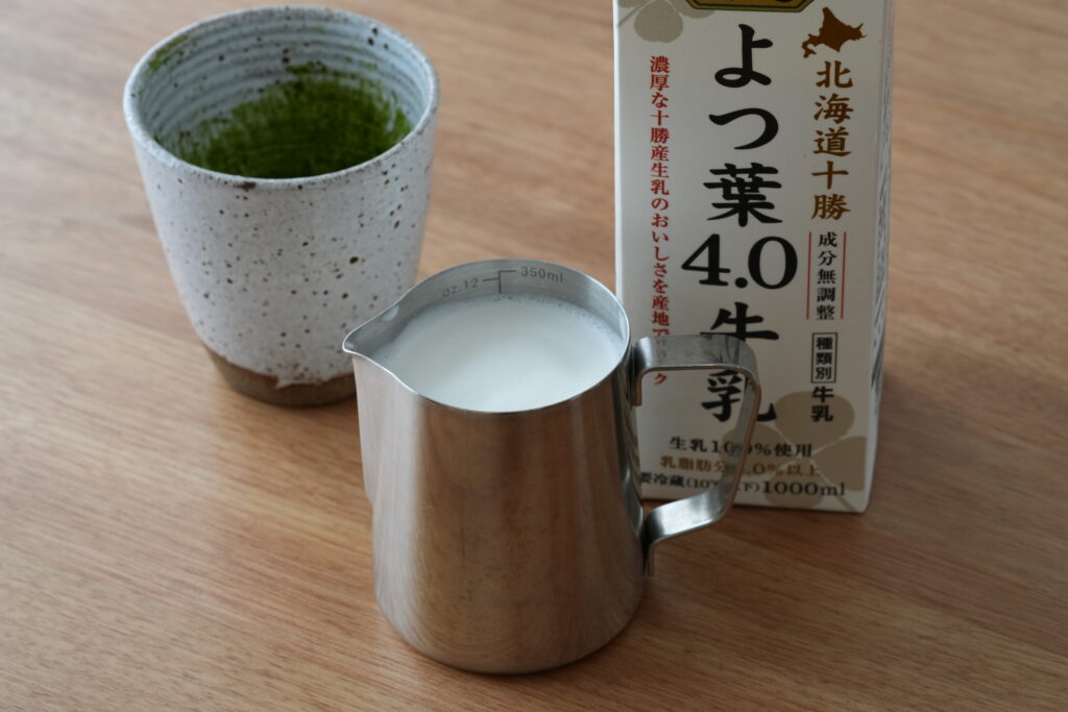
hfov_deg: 19.5
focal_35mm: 105
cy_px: 356
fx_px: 3115
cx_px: 534
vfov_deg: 13.0
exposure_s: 1/125
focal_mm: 105
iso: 1000
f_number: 10
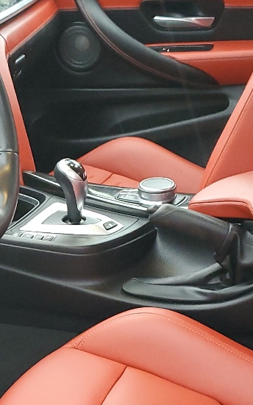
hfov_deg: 16.2
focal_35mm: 80
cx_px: 43
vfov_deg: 25.5
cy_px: 314
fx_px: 883
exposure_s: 1/60.2
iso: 277
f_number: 1.5
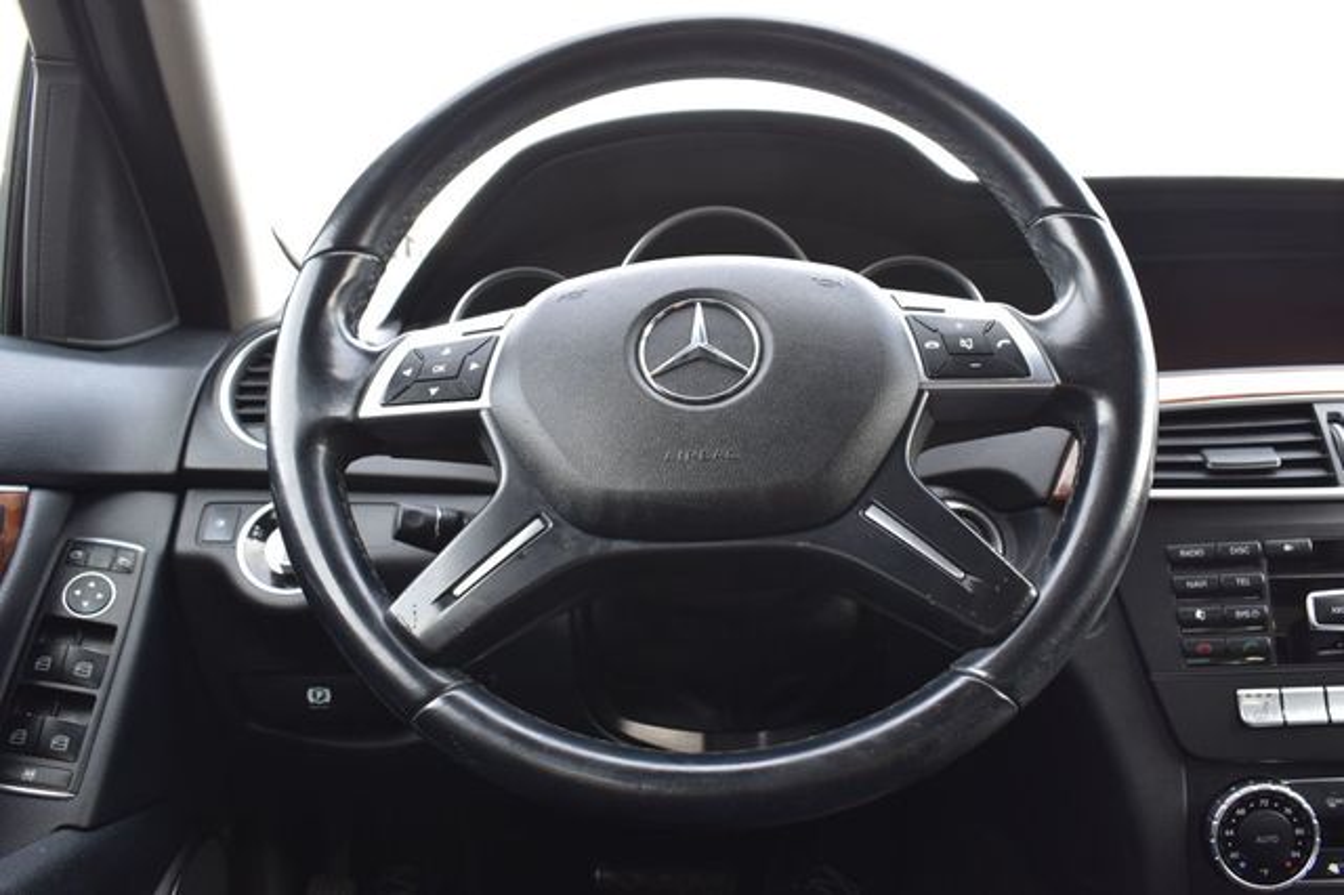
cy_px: 448
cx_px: 672
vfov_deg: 39.9
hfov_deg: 57.2
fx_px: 1231
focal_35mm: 33
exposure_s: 1/30
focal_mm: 22
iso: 400
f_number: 7.1
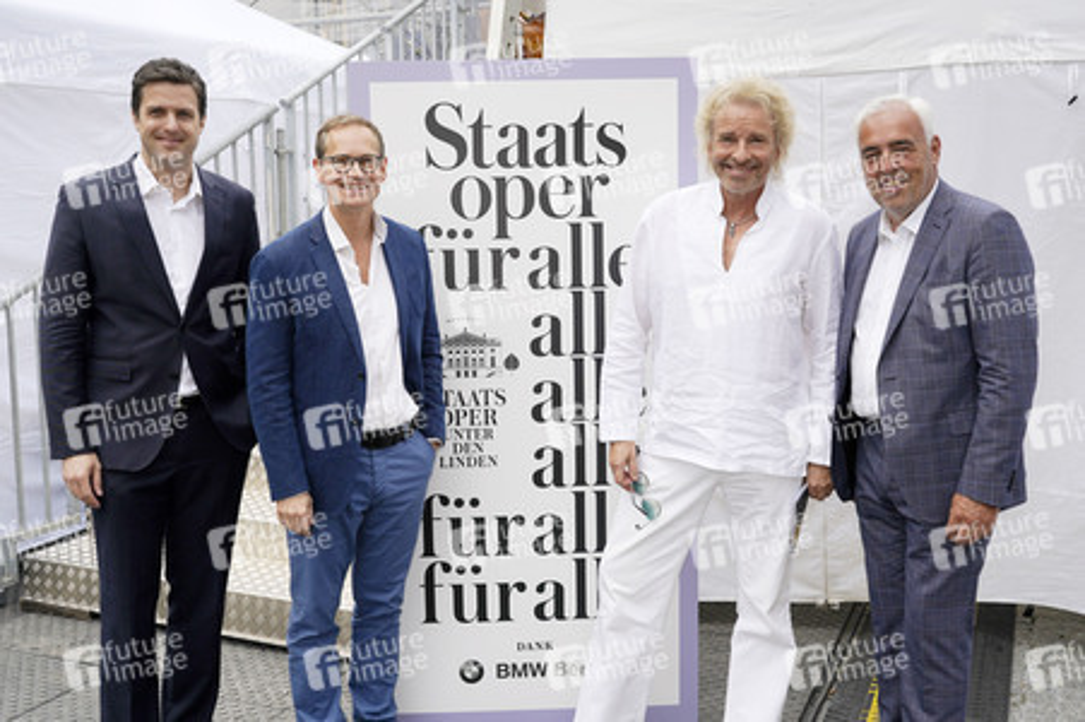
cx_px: 542
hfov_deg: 55.8
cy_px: 361
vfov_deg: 38.8
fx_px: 1024
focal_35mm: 34
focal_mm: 34
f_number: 8
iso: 200
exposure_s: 1/640
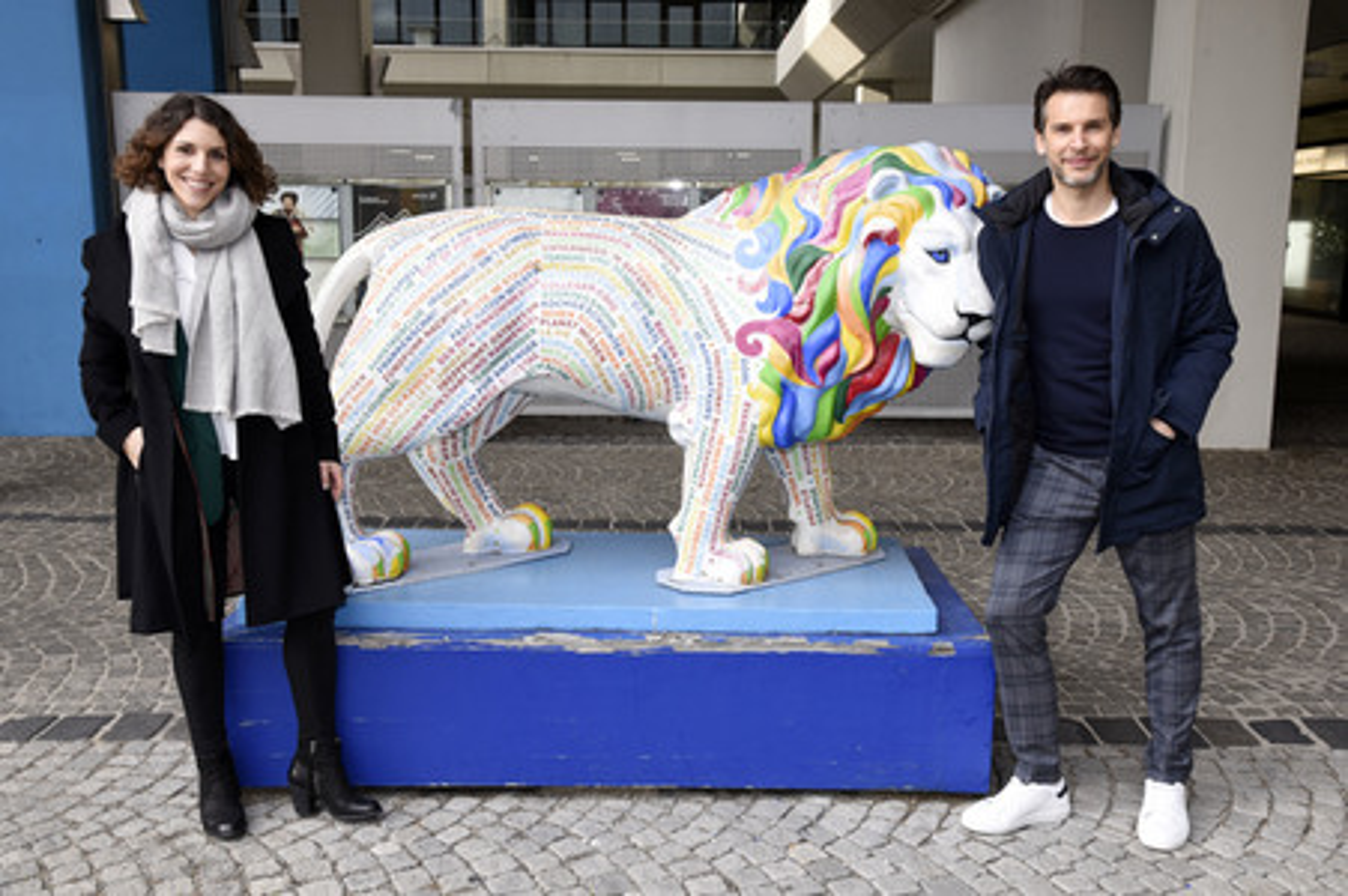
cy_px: 448
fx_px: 1310
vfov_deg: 37.8
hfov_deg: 54.5
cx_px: 674
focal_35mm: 35
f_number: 8
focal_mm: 35
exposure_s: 1/160
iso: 640
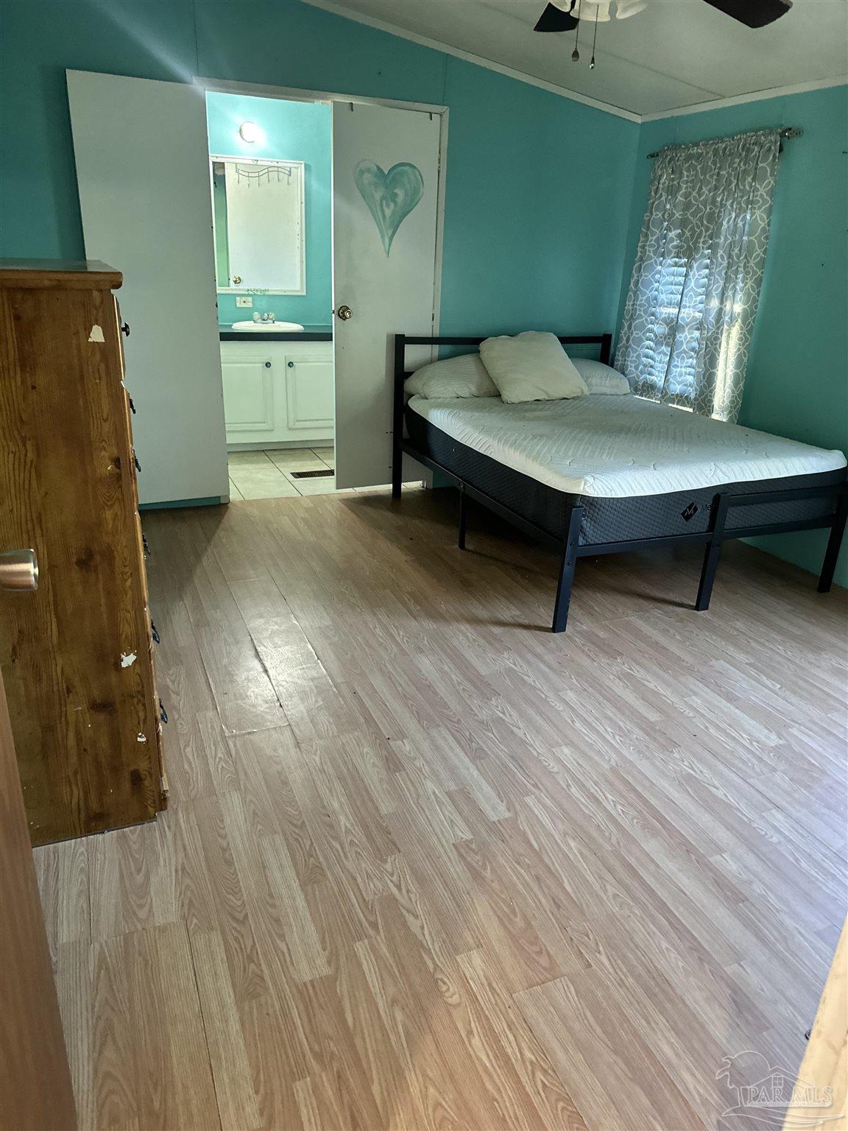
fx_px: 784
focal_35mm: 24
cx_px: 424
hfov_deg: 56.8
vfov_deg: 71.6
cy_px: 566
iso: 500
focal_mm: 6.86
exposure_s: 1/60
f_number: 1.78
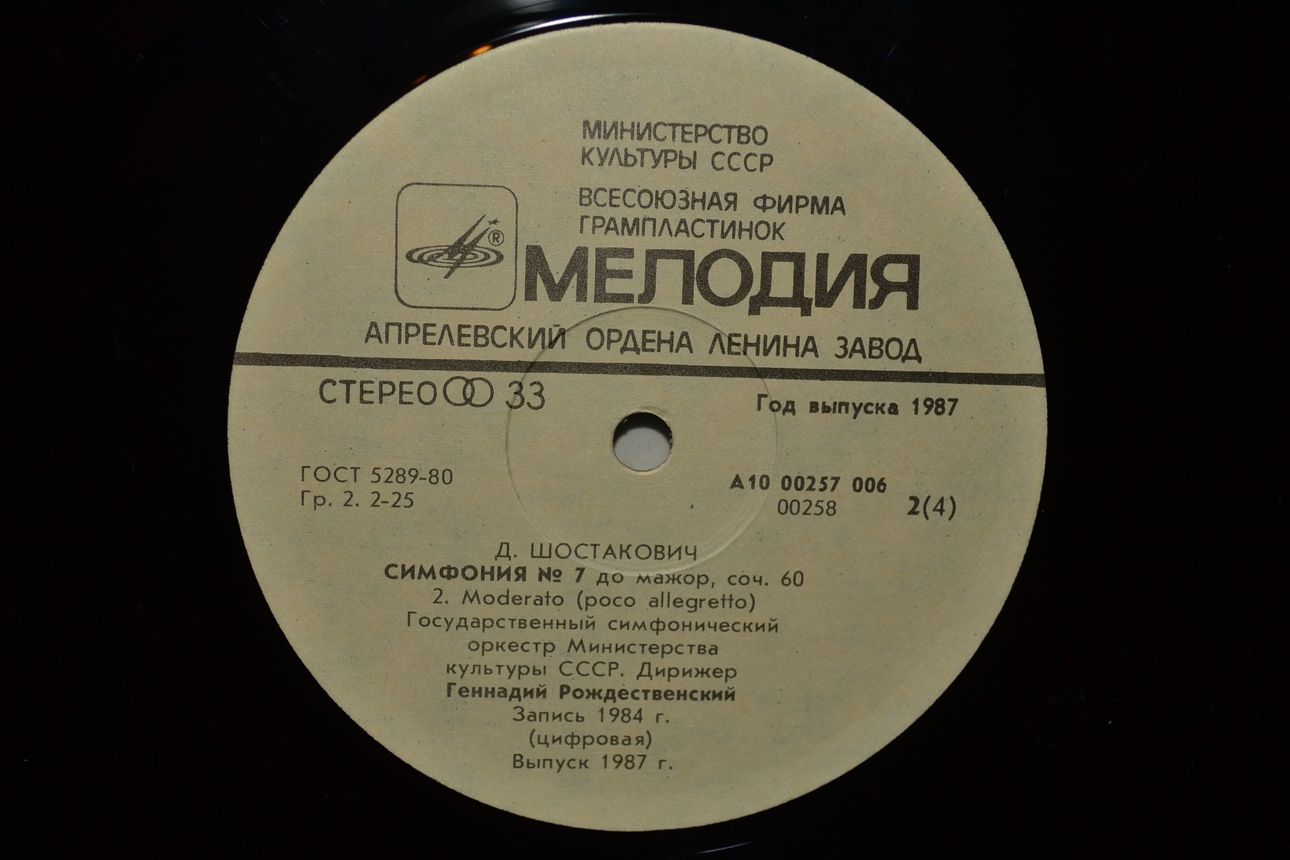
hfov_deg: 38.9
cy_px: 430
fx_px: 1827
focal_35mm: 51
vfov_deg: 26.5
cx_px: 645
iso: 100
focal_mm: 34
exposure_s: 1/60
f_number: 5
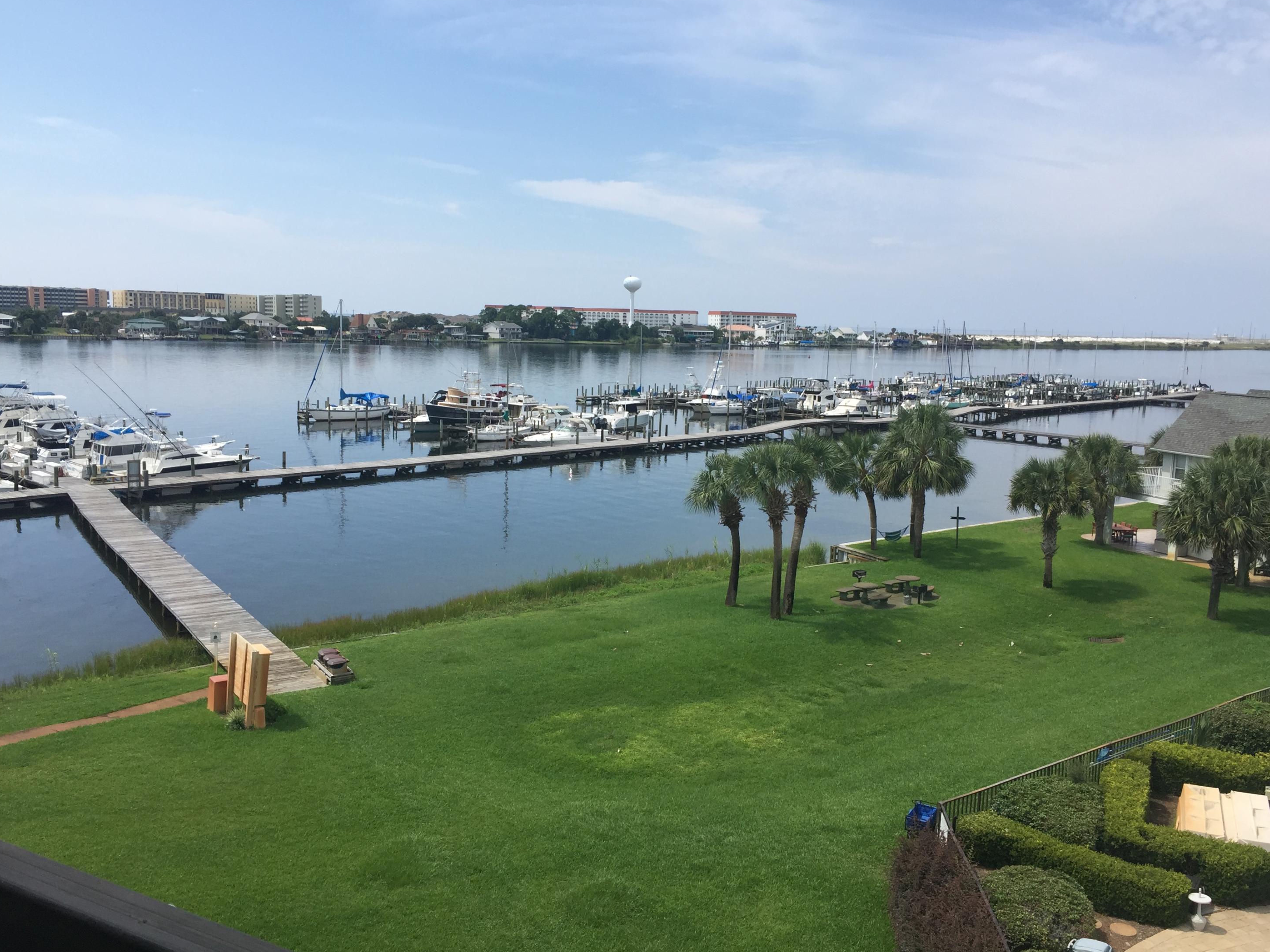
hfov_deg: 60.0
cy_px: 473
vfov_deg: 46.8
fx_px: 1101
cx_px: 645
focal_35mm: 30
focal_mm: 4.15
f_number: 2.2
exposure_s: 1/1980
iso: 32
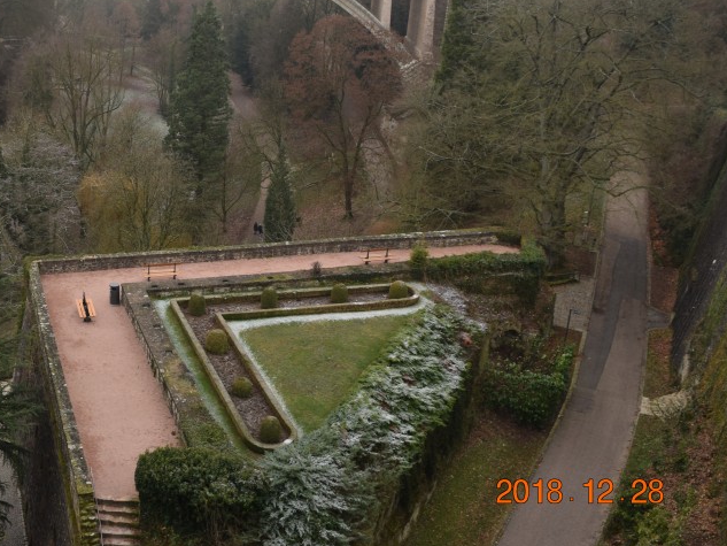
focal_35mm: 42
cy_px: 159
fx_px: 882
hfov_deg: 43.4
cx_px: 187
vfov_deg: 33.9
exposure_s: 1/100
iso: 400
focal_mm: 18
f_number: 5
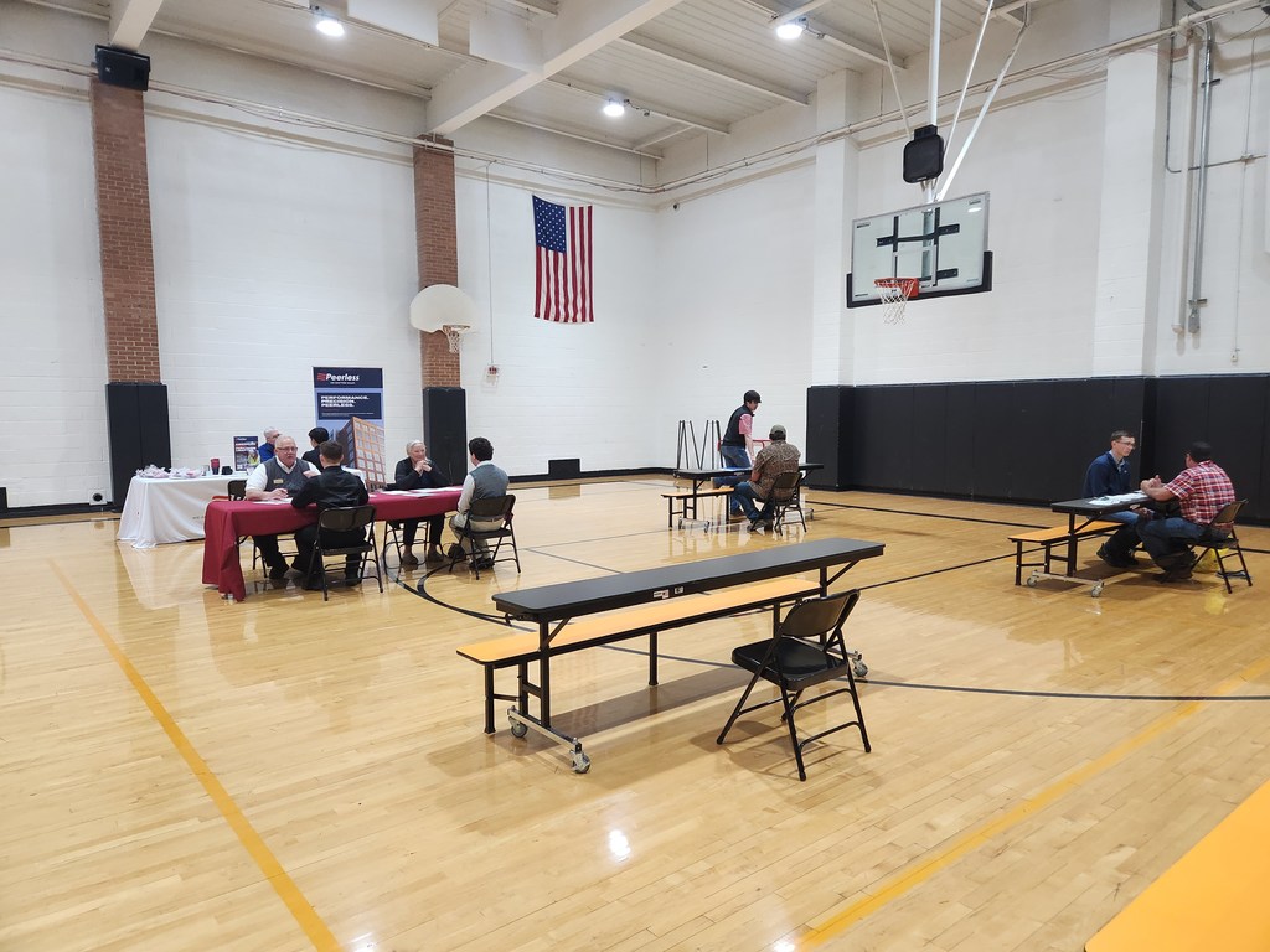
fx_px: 844
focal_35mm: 23
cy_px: 476
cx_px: 635
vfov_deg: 58.9
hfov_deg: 73.9
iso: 250
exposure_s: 1/120
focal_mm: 5.4
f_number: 1.8
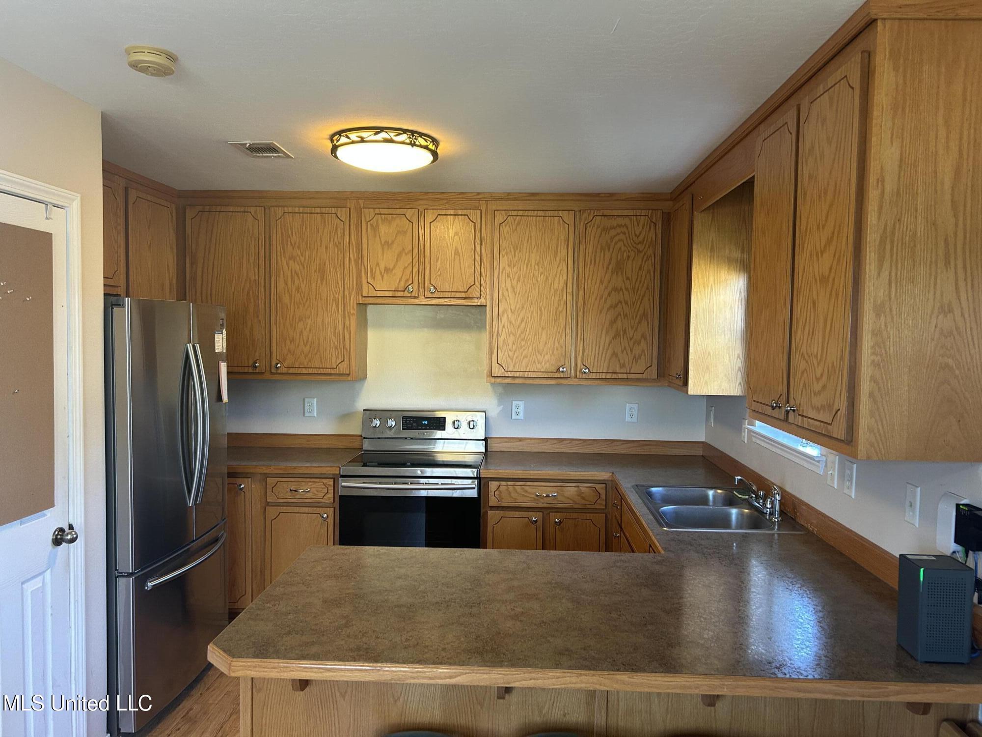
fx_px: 738
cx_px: 491
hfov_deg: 67.3
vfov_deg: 53.1
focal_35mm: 26
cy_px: 368
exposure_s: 1/60
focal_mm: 5.7
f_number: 1.5
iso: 160
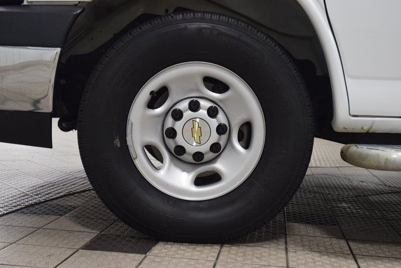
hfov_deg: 37.8
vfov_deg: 25.8
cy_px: 134
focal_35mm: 52
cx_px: 200
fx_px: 585
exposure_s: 1/60
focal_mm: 35
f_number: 6.3
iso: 1600
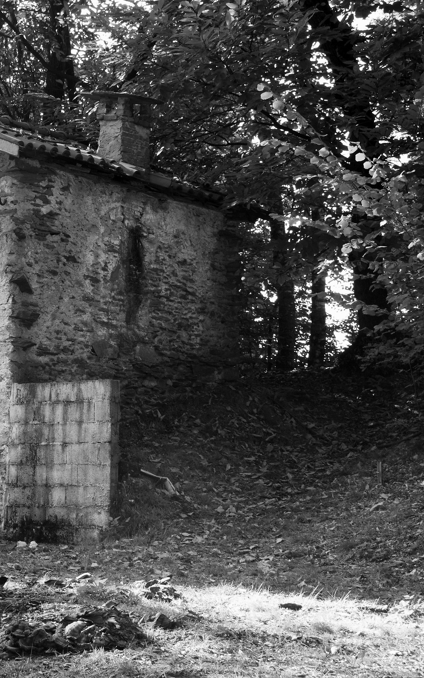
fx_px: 1493
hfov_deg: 15.6
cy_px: 338
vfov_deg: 25.6
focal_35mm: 81
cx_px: -70
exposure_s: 1/25
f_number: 10
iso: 125
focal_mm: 35
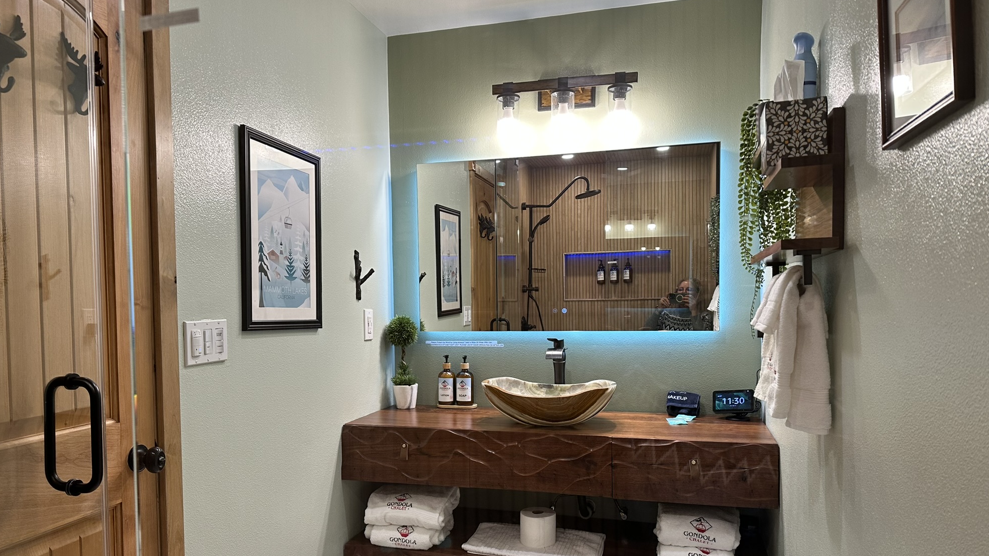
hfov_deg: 69.8
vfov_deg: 42.8
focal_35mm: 27
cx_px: 481
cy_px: 322
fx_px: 708
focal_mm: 6.86
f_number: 1.78
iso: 125
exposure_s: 1/120
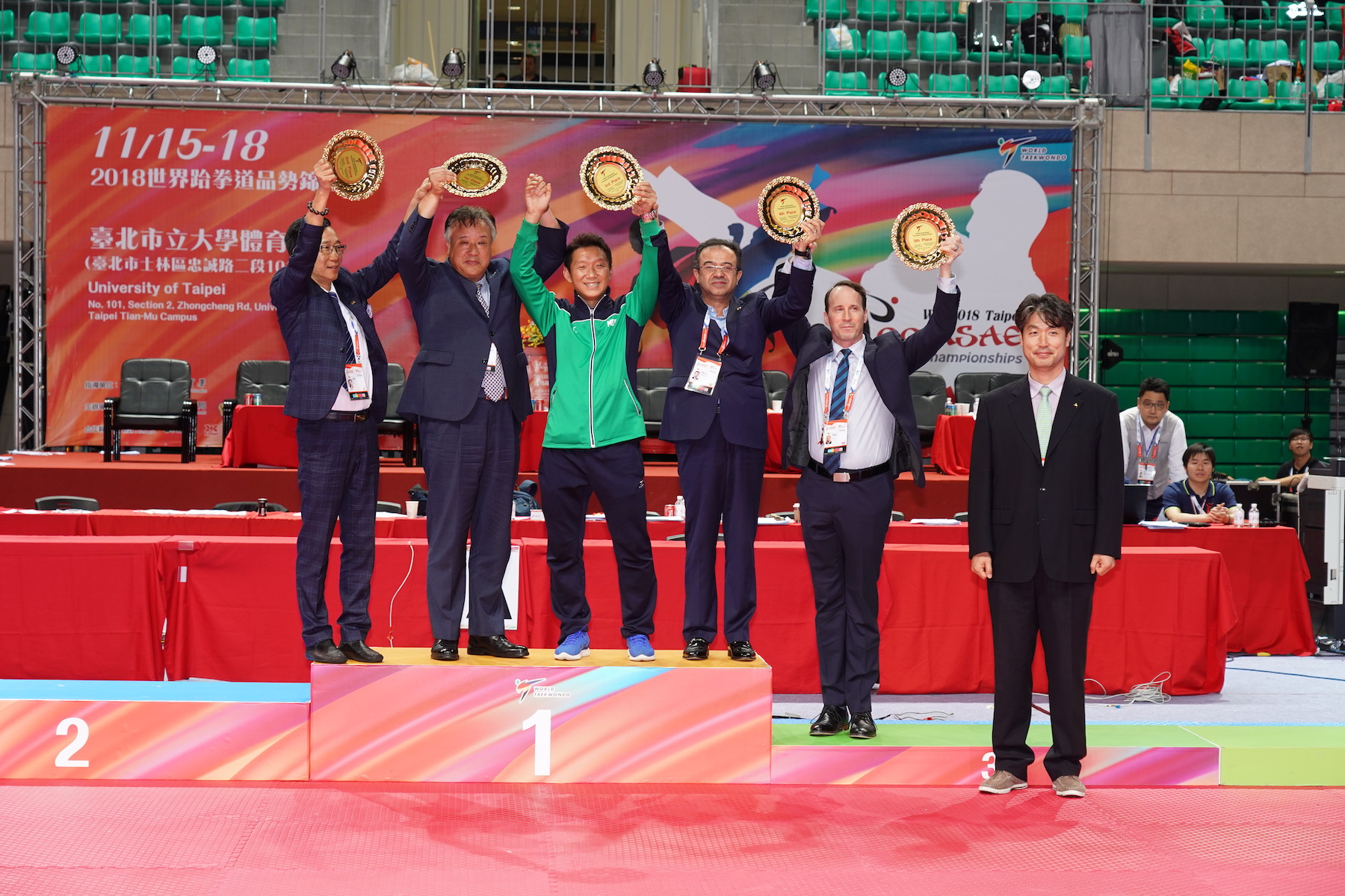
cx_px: 672
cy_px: 448
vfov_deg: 18.9
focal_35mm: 72
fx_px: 2690
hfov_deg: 28.1
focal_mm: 72
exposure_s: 1/80
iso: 800
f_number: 5.6
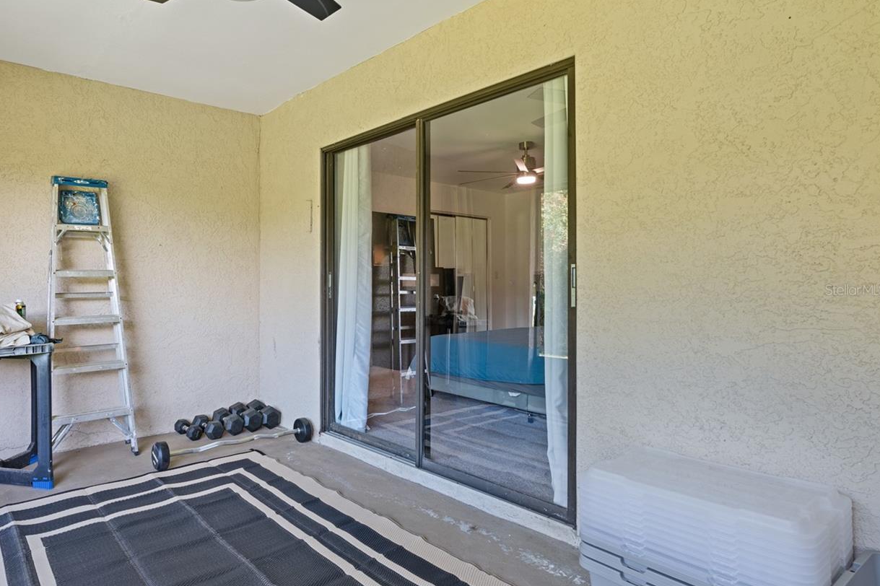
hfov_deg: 77.5
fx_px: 529
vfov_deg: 58.0
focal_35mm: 22
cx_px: 312
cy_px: 289
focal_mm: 16.5
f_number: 7.1
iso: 250
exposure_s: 1/5
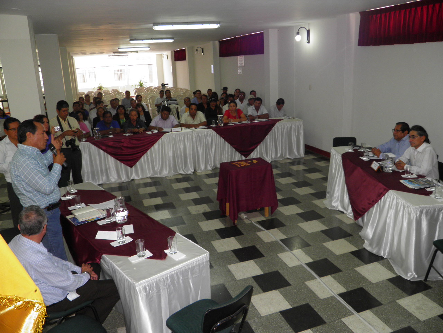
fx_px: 358
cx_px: 222
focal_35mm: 28
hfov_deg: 63.4
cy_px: 166
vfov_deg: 49.7
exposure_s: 1/30
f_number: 2.8
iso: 100
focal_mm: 4.9
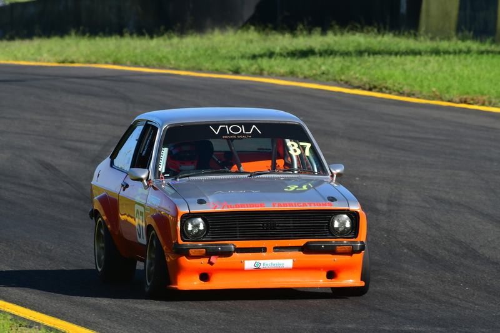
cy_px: 166
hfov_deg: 2.8
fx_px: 10414
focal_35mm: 750
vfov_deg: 1.8
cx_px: 250
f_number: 11
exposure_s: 1/640
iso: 500
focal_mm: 500
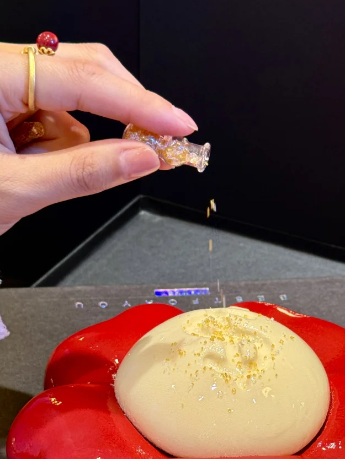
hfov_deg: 17.8
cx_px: 187
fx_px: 1103
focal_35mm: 83
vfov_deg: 23.4
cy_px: 306
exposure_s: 1/50
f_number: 1.78
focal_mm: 6.76
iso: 125
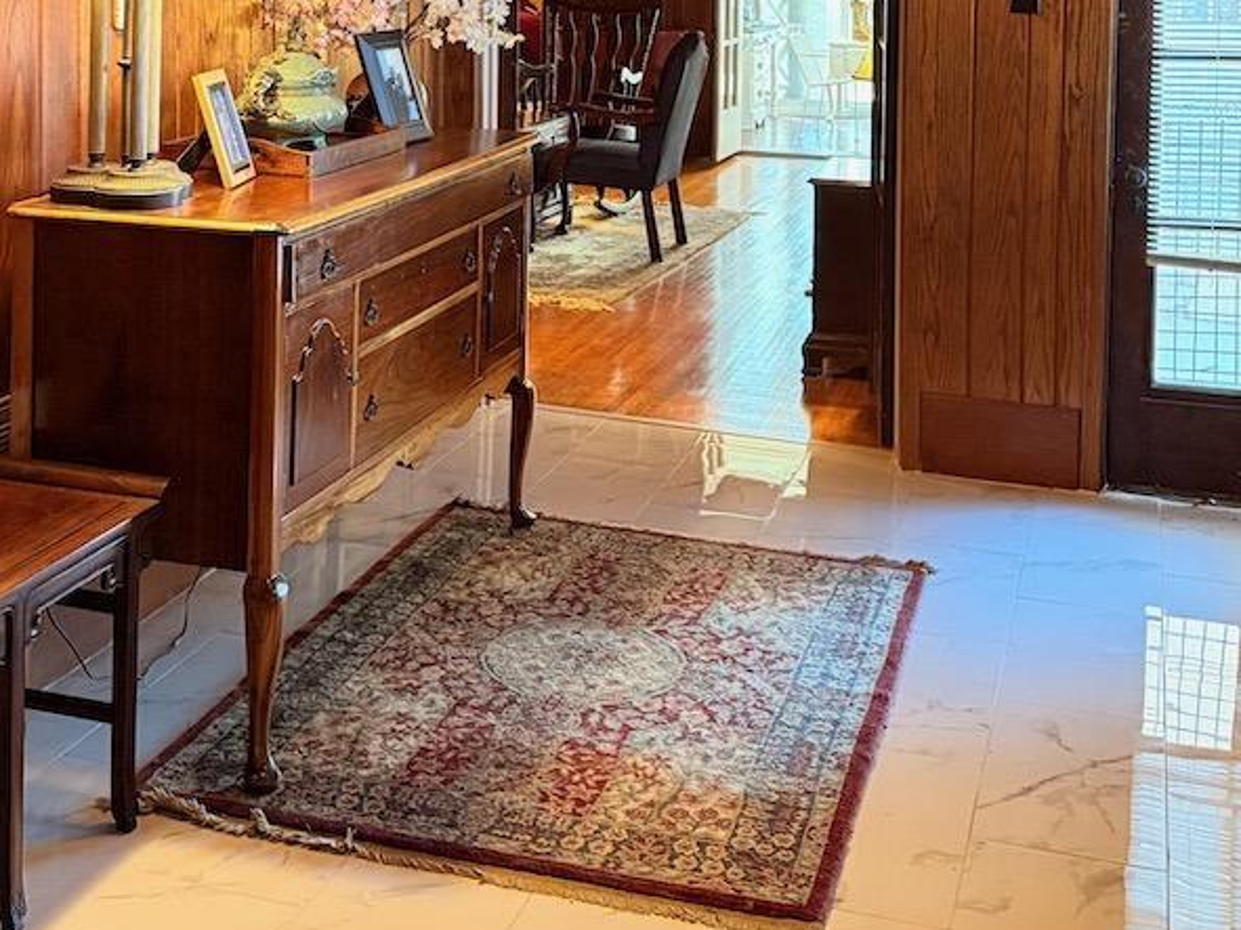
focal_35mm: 52
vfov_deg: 26.6
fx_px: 1864
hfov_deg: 36.5
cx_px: 435
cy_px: 17
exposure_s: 1/40
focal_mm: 6.76
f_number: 1.78
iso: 640
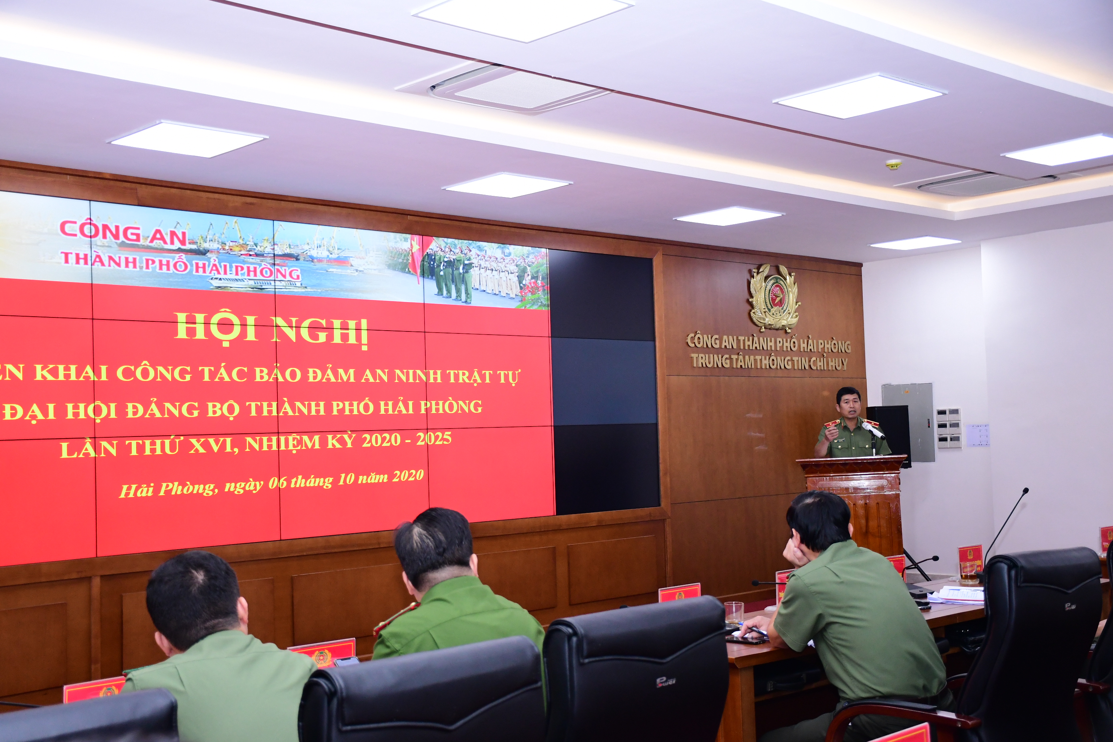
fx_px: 1391
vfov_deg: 29.9
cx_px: 556
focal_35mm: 45
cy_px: 371
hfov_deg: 43.6
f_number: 4
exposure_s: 1/200
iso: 1600
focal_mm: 30
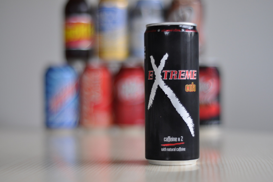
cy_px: 91
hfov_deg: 27.0
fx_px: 568
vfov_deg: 18.1
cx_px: 136
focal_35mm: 75
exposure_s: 1/50
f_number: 1.8
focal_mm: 50
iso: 200
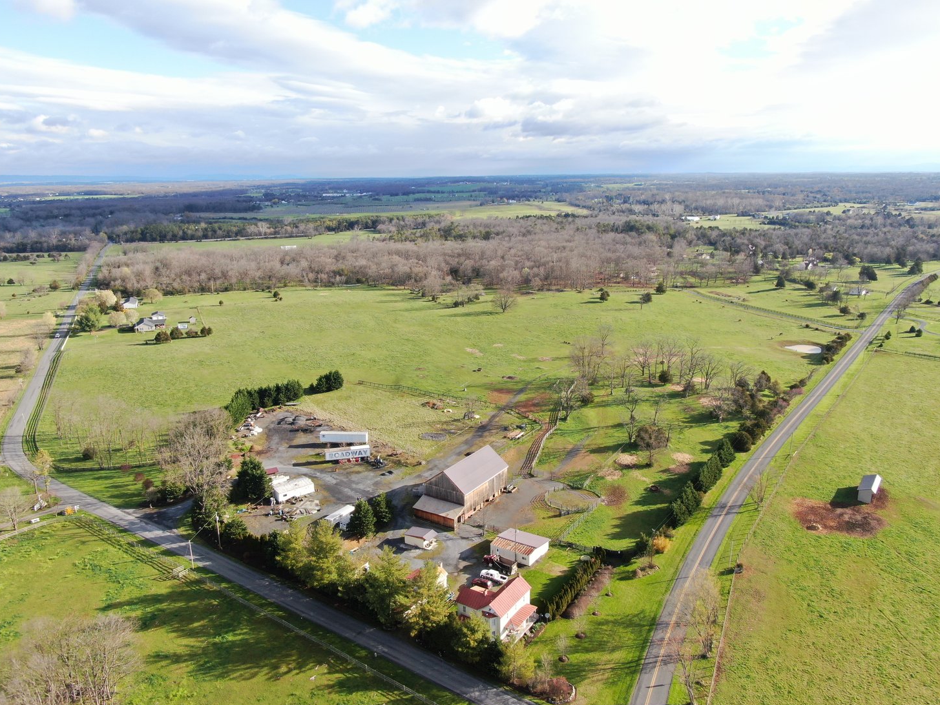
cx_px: 469
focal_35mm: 26
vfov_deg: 53.0
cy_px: 366
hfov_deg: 67.3
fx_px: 706
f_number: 2.8
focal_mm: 4.48
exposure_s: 1/500
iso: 110
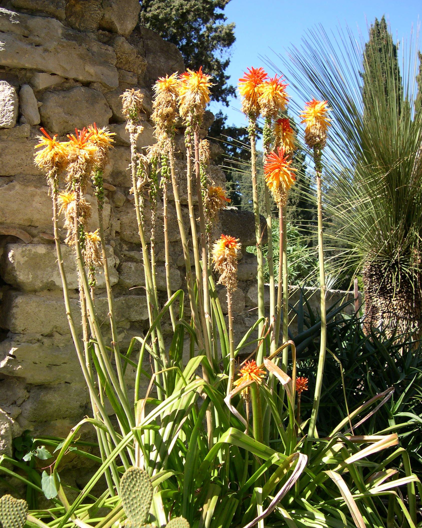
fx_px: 625
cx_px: 209
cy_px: 280
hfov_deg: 37.3
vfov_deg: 45.8
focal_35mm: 40
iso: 100
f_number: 2.8
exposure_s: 1/604
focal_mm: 8
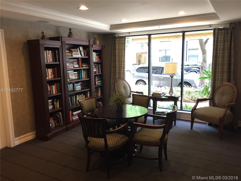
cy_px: 90
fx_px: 202
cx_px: 120
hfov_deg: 61.7
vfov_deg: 48.2
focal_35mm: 29
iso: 100
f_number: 2.2
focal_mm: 4.15
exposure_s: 1/30
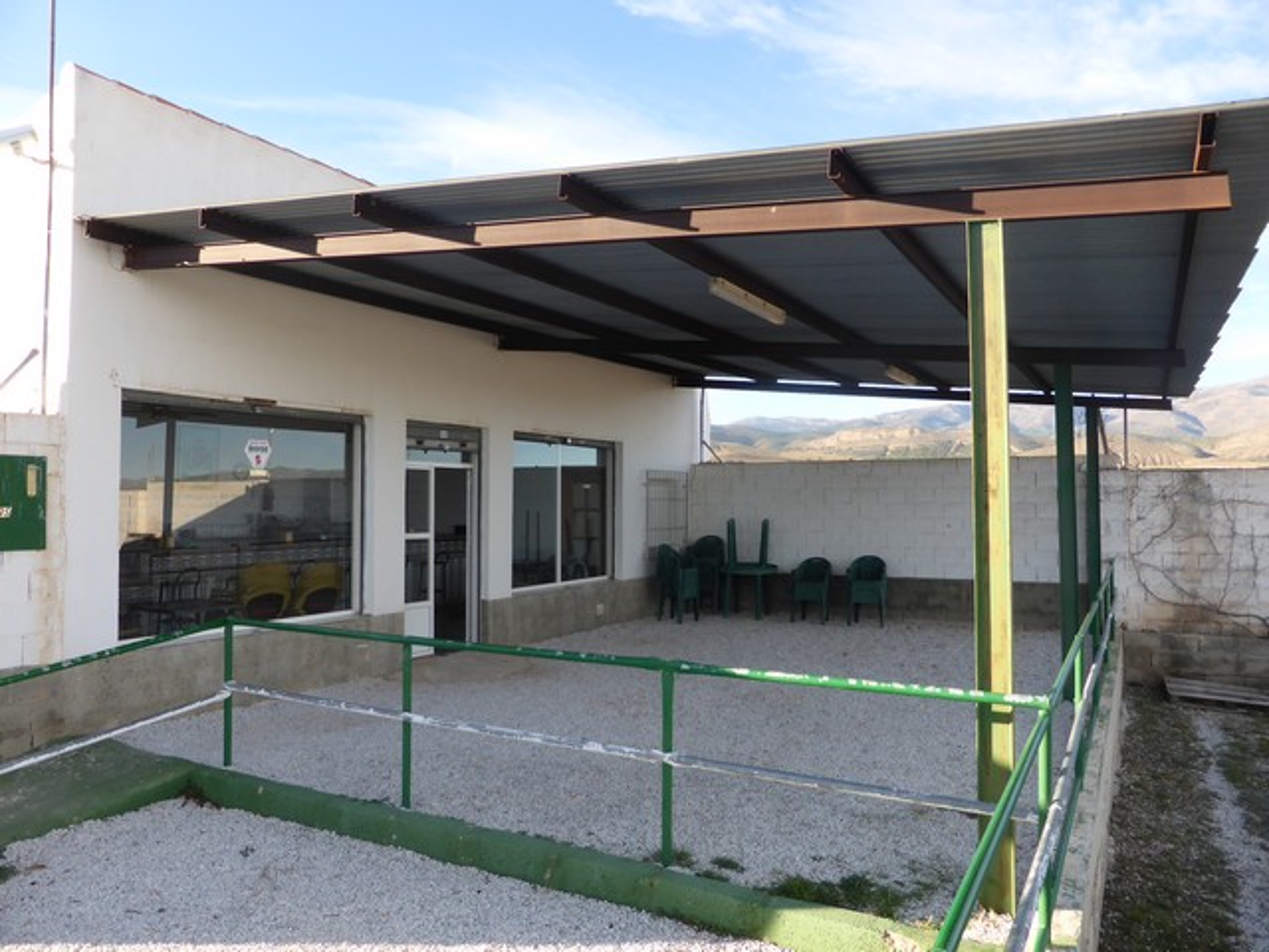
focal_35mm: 25
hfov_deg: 69.4
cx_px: 634
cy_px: 476
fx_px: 916
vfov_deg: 54.9
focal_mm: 4.3
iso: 100
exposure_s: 1/320
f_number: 3.3
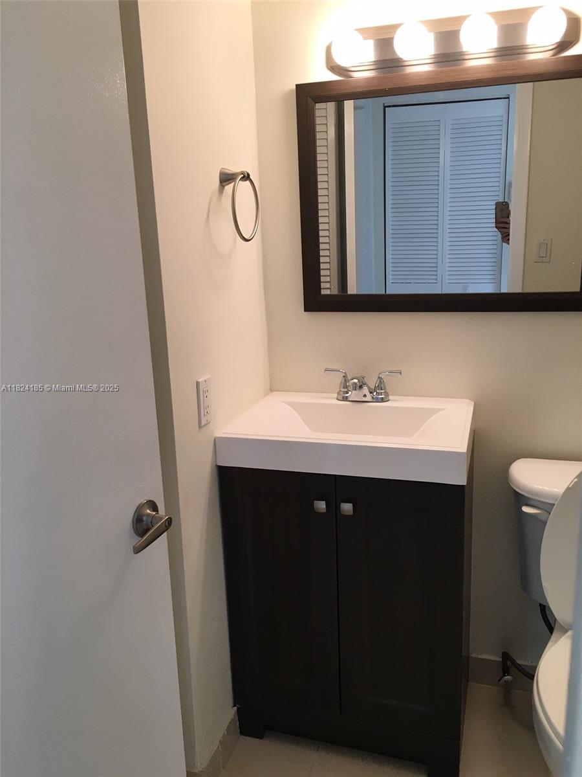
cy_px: 388
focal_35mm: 29
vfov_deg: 61.7
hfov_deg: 48.2
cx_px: 291
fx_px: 650
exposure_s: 1/30
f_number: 2.2
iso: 32
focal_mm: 4.15
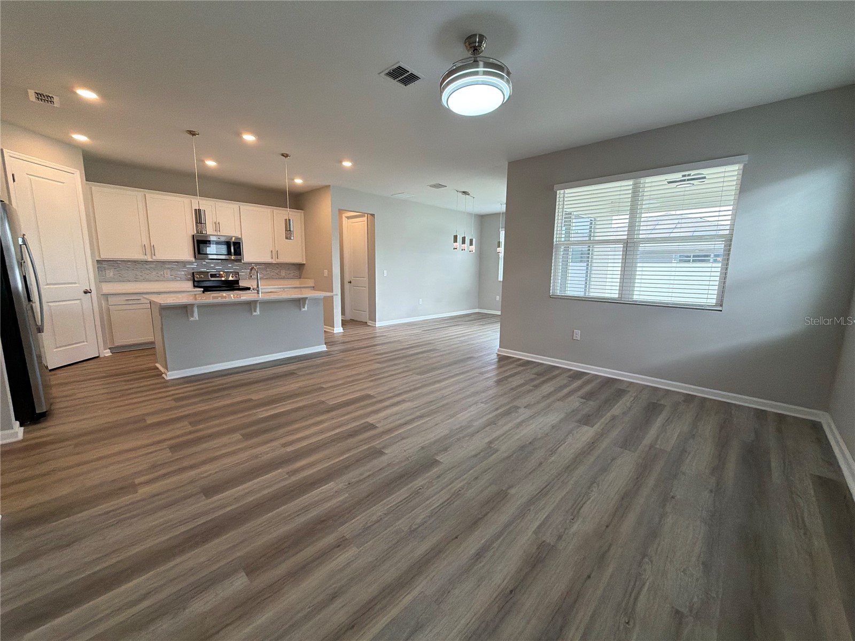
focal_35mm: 14
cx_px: 428
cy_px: 320
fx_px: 346
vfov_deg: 85.7
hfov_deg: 102.1
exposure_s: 1/120
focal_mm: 2.22
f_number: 2.2
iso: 200
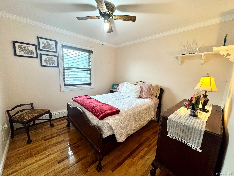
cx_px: 117
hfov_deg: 102.1
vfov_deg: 85.7
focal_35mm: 14
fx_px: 95
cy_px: 88
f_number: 2.2
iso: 200
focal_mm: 2.22
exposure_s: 1/120
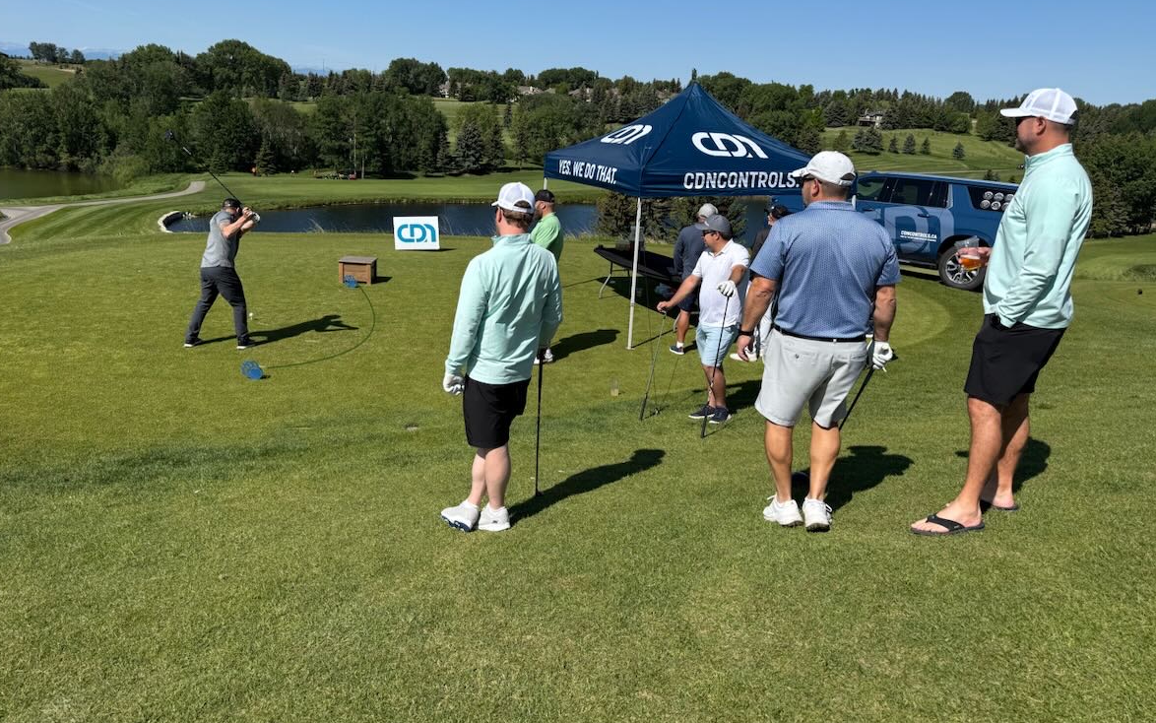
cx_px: 567
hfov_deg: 70.4
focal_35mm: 26
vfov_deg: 47.5
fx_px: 819
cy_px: 308
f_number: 1.78
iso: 80
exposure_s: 1/6173
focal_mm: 6.76
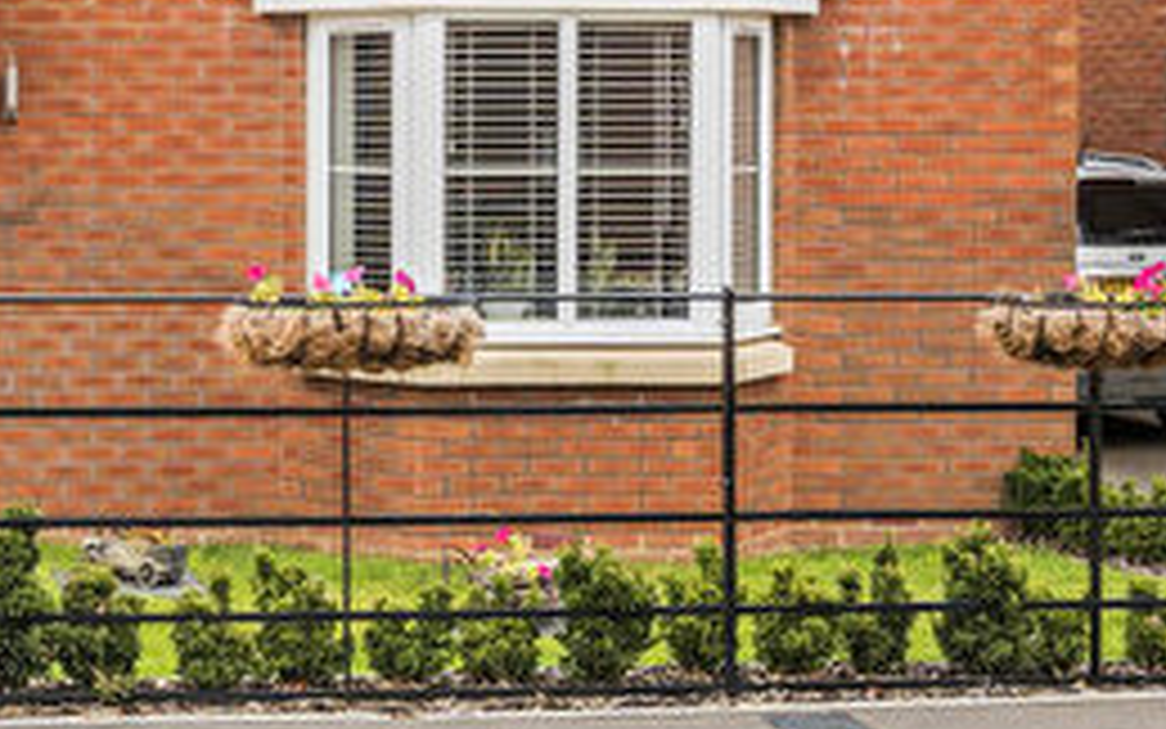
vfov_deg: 19.5
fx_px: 2098
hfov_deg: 29.1
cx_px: 9
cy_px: 155
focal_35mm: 66
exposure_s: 1/100
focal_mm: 16
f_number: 8
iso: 400
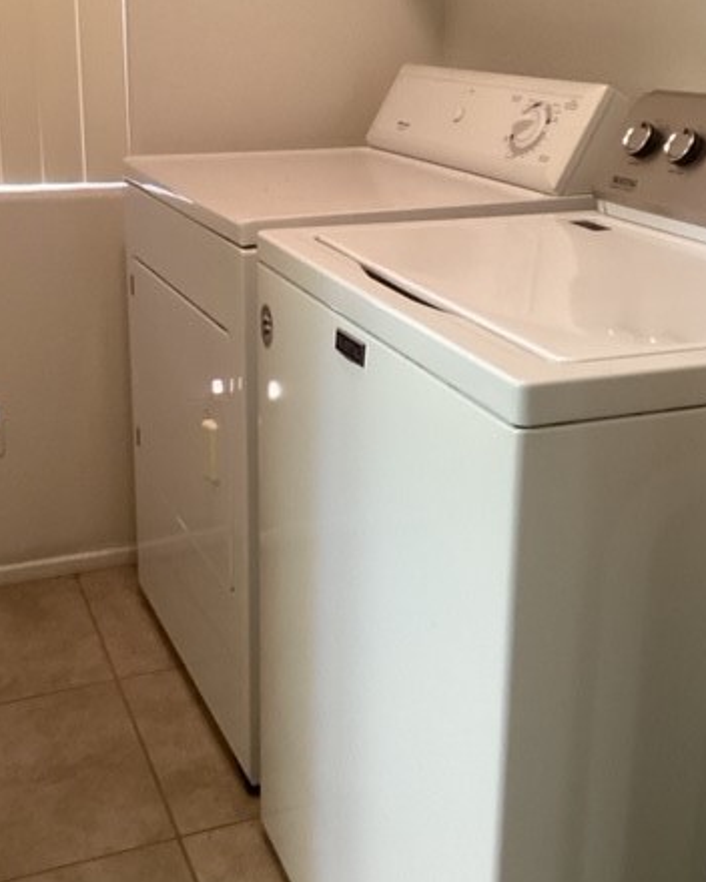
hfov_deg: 34.1
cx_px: 331
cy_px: 343
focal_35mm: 44
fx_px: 1149
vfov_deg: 41.8
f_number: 2.4
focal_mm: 3.3
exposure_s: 1/40
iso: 250
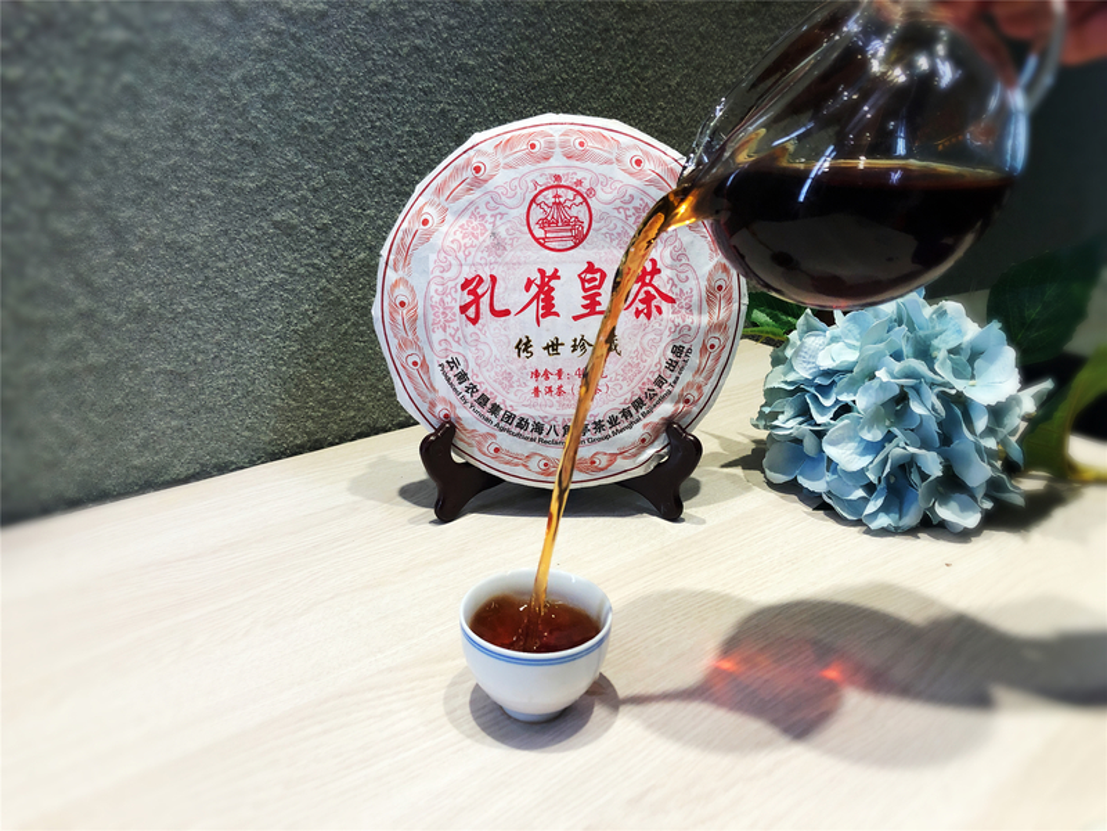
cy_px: 416
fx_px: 895
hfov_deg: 63.4
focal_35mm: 28
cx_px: 554
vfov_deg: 49.7
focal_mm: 3.99
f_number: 1.8
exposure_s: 1/33
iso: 40
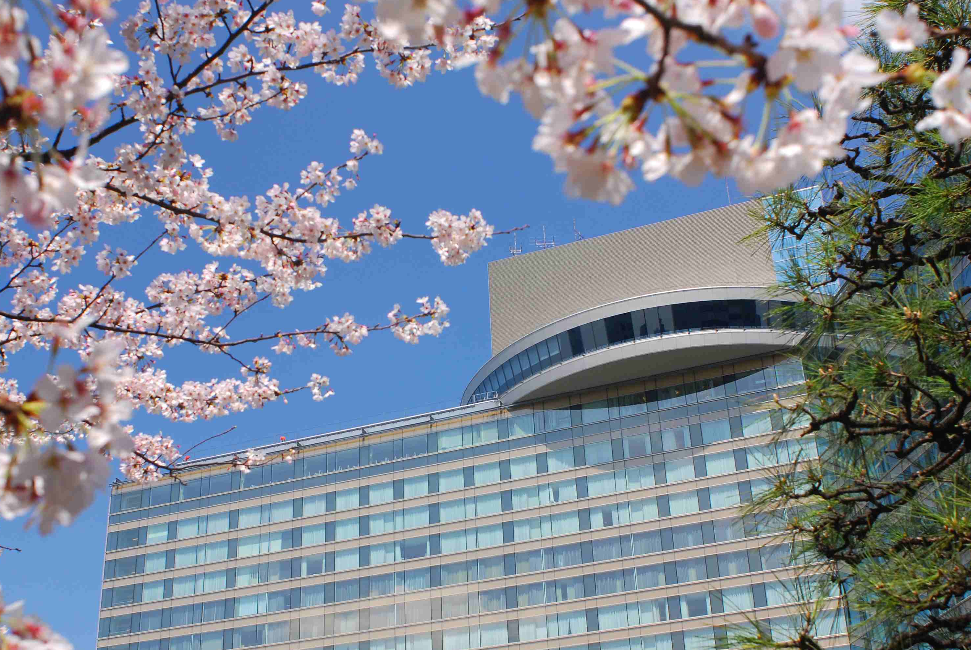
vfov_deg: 28.7
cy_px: 381
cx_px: 446
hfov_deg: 41.8
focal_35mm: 47
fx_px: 1269
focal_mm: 24
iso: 200
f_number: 10
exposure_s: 1/80
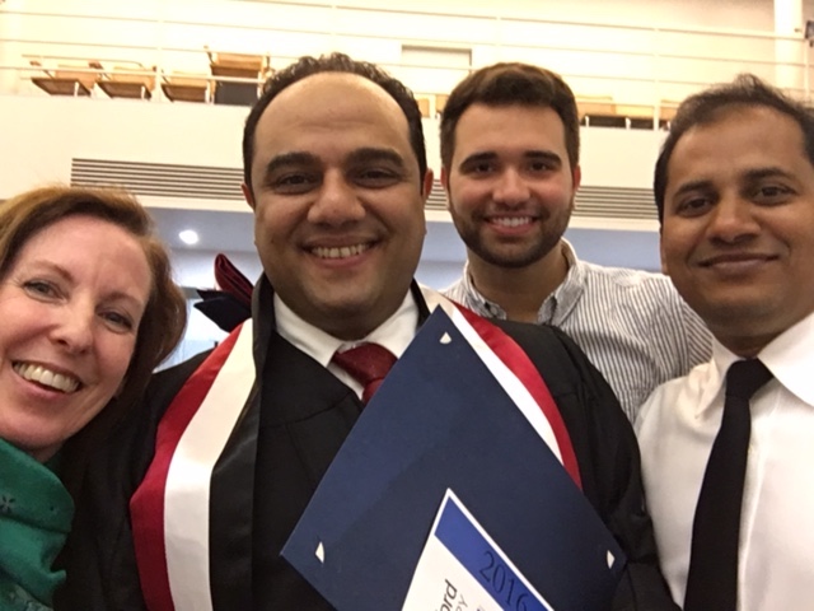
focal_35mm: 31
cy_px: 306
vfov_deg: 45.4
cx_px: 407
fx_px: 729
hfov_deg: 58.4
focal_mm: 2.65
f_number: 2.2
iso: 320
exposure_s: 1/30
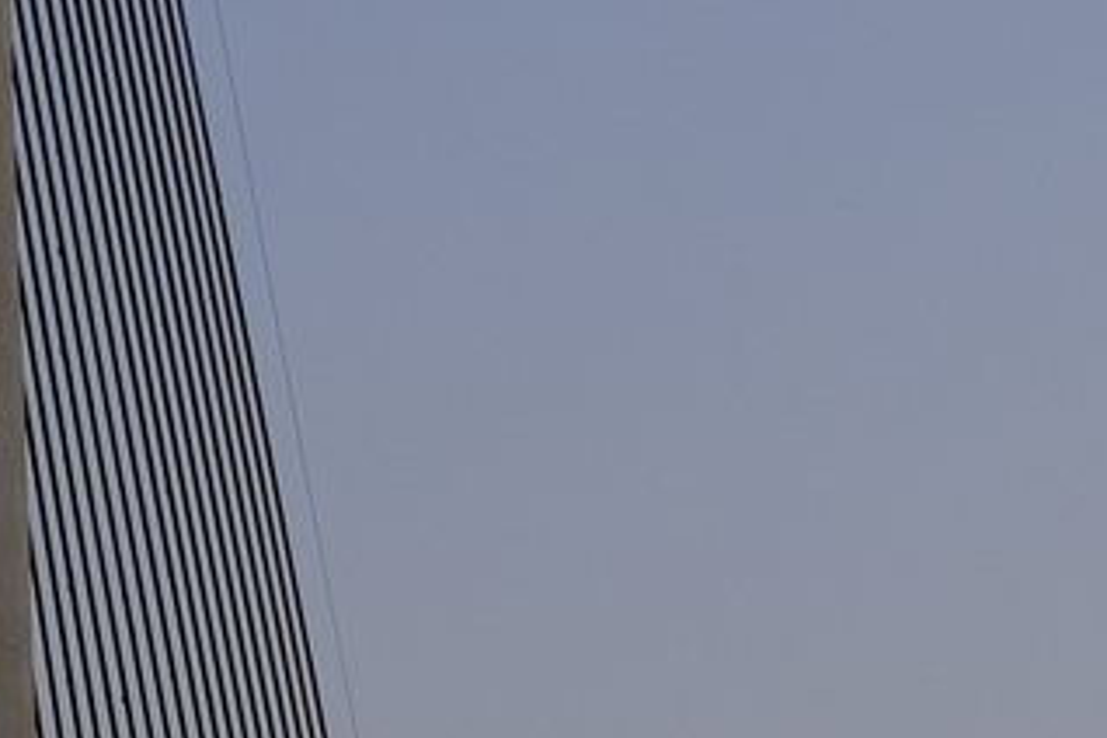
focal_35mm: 238
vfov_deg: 5.8
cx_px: -446
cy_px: -26
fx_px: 7318
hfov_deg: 8.5
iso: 320
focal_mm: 24.7
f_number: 5
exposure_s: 1/150
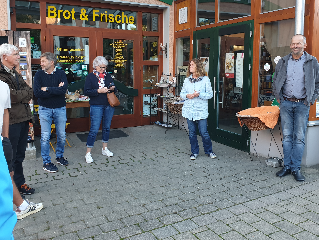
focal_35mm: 32
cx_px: 157
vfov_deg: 43.9
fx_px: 295
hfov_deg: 56.8
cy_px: 93
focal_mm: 4.3
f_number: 2.4
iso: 64
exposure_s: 1/50
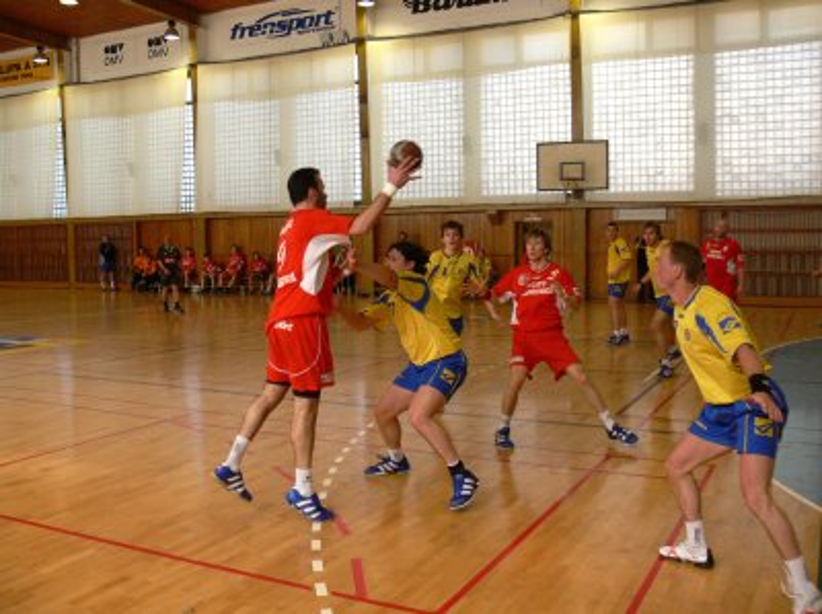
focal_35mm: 35
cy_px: 307
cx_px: 411
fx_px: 830
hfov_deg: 52.7
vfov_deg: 40.6
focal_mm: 7.4
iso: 200
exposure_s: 1/400
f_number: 2.8
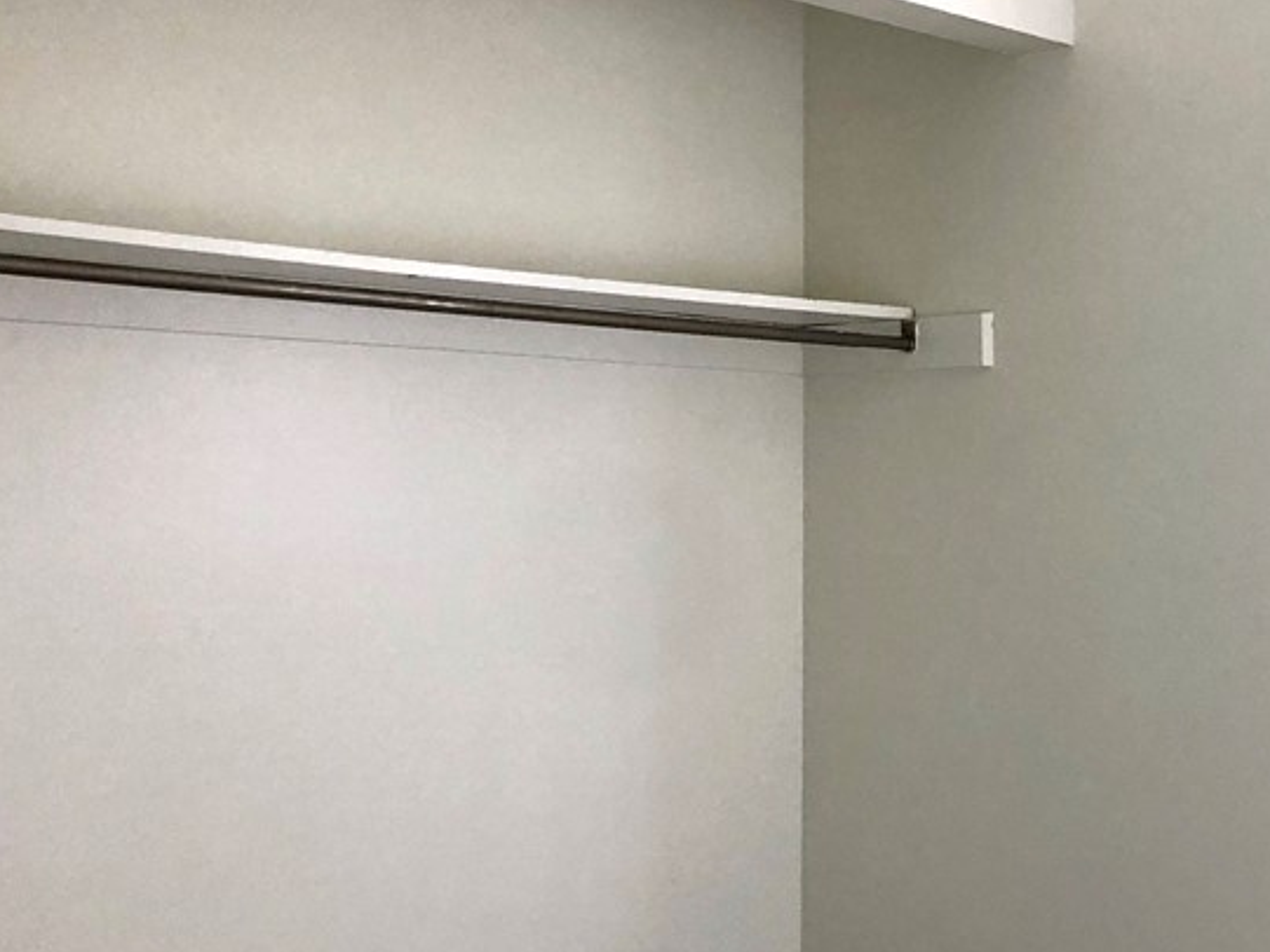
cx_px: 991
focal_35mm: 53
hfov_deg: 35.2
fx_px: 1945
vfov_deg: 27.5
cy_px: 560
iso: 40
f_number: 1.8
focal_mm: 3.99
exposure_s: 1/20
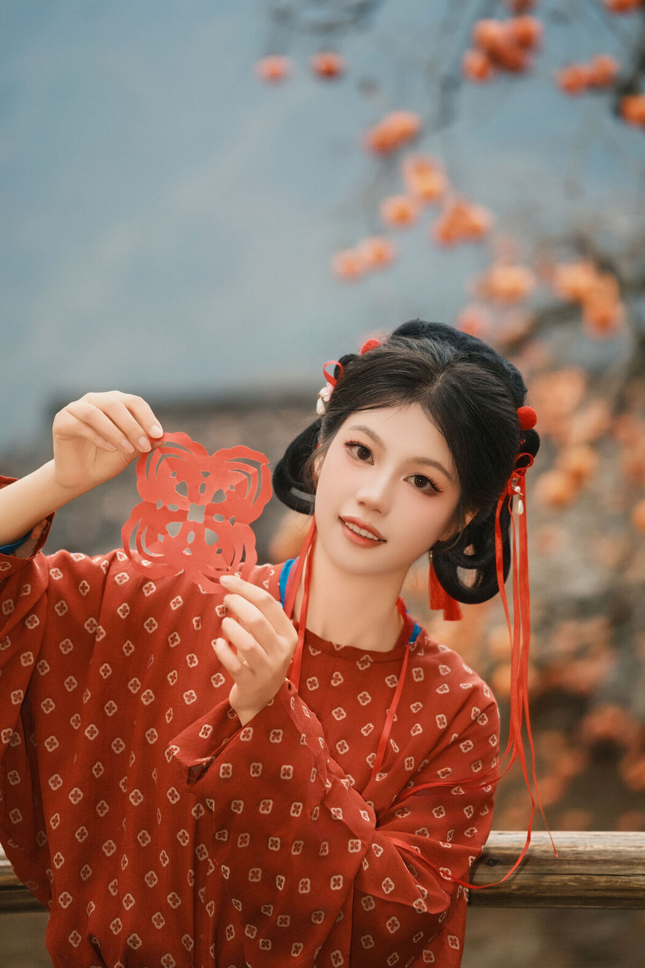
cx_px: 322
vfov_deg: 17.2
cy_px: 484
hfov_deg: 11.5
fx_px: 3198
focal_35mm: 119
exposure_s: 1/400
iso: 640
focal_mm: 119
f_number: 2.8
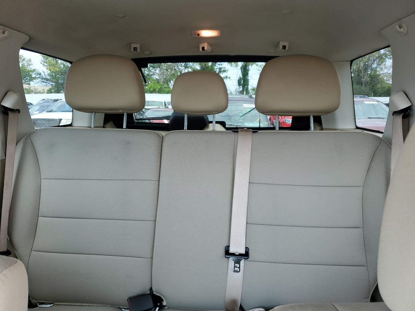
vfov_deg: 53.1
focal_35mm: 26
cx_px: 208
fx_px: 312
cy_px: 156
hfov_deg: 67.3
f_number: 1.5
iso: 50
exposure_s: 1/123
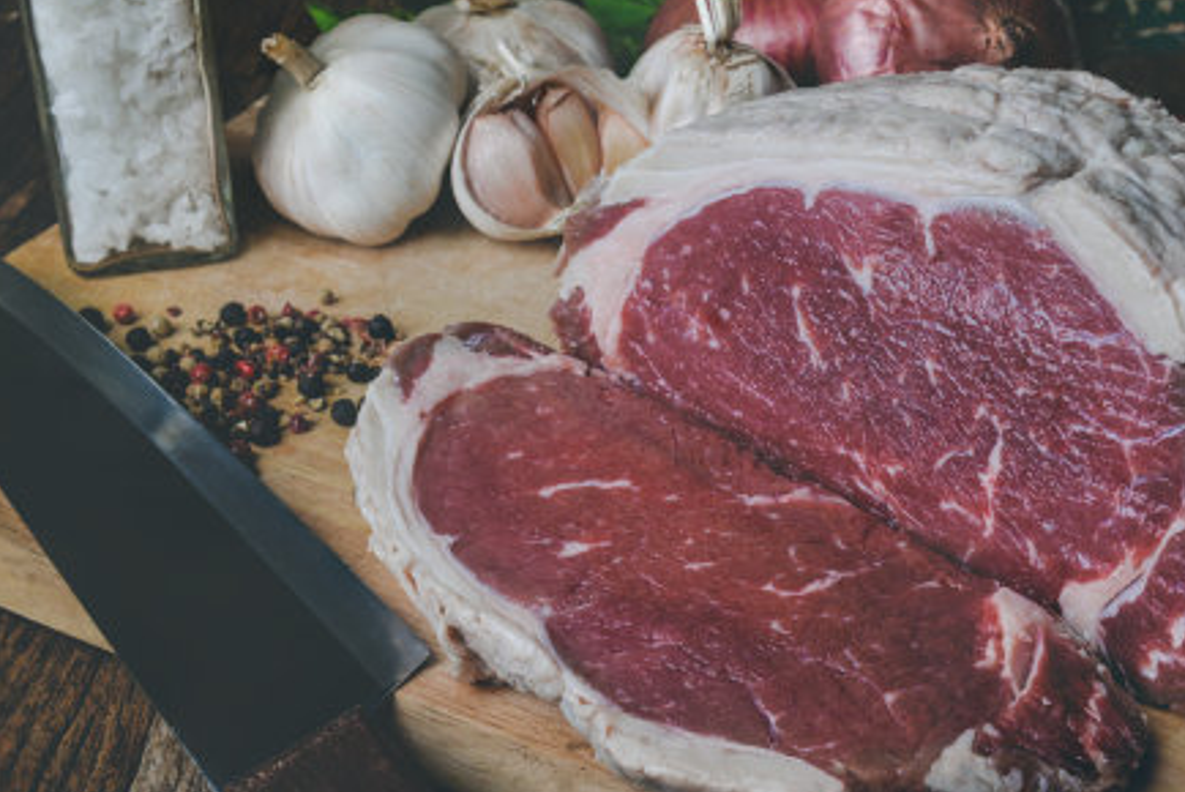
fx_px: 2042
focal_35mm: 62
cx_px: 694
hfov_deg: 32.3
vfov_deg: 21.9
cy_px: 367
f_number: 16
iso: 200
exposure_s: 1/125
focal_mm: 44
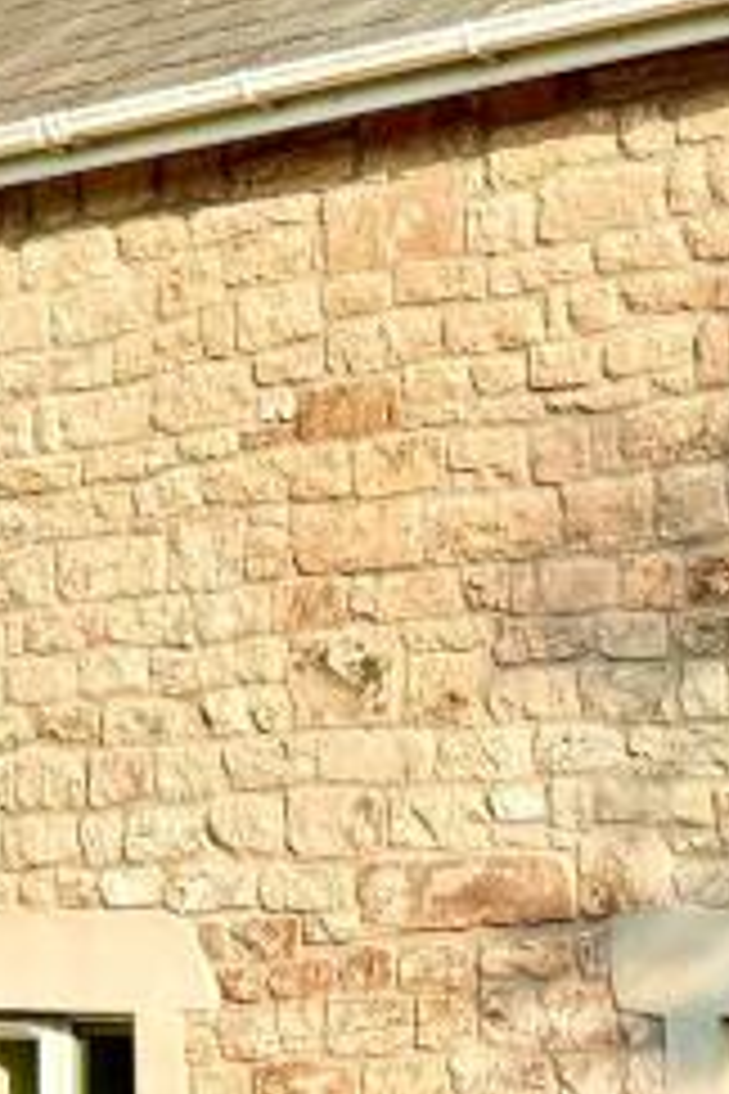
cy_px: 558
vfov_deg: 19.5
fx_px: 3189
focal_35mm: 105
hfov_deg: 12.8
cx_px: 760
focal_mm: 6.76
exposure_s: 1/2907
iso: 80
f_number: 1.78
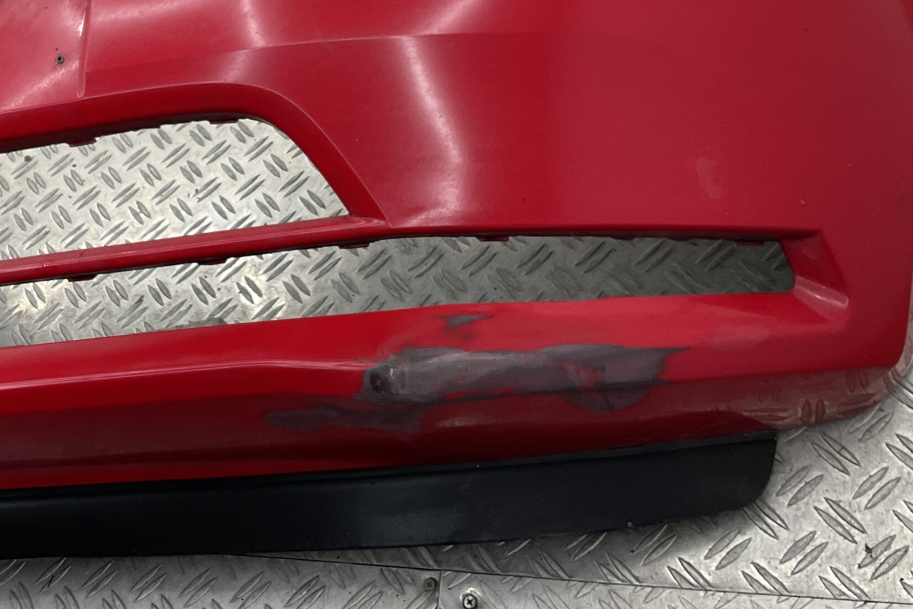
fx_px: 1192
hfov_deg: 41.2
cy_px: 134
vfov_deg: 28.1
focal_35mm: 47
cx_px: 279
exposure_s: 1/120
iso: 25
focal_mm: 3
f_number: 1.8
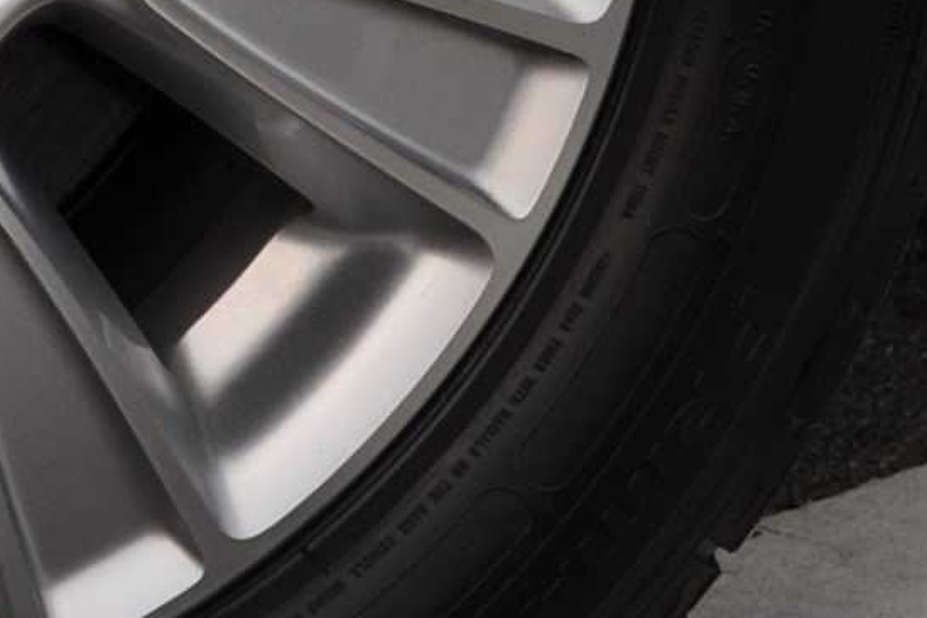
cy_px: -506
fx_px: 7029
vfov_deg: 5.0
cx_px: -198
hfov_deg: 7.5
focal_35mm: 273
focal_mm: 40
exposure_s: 1/200
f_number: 7.1
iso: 200
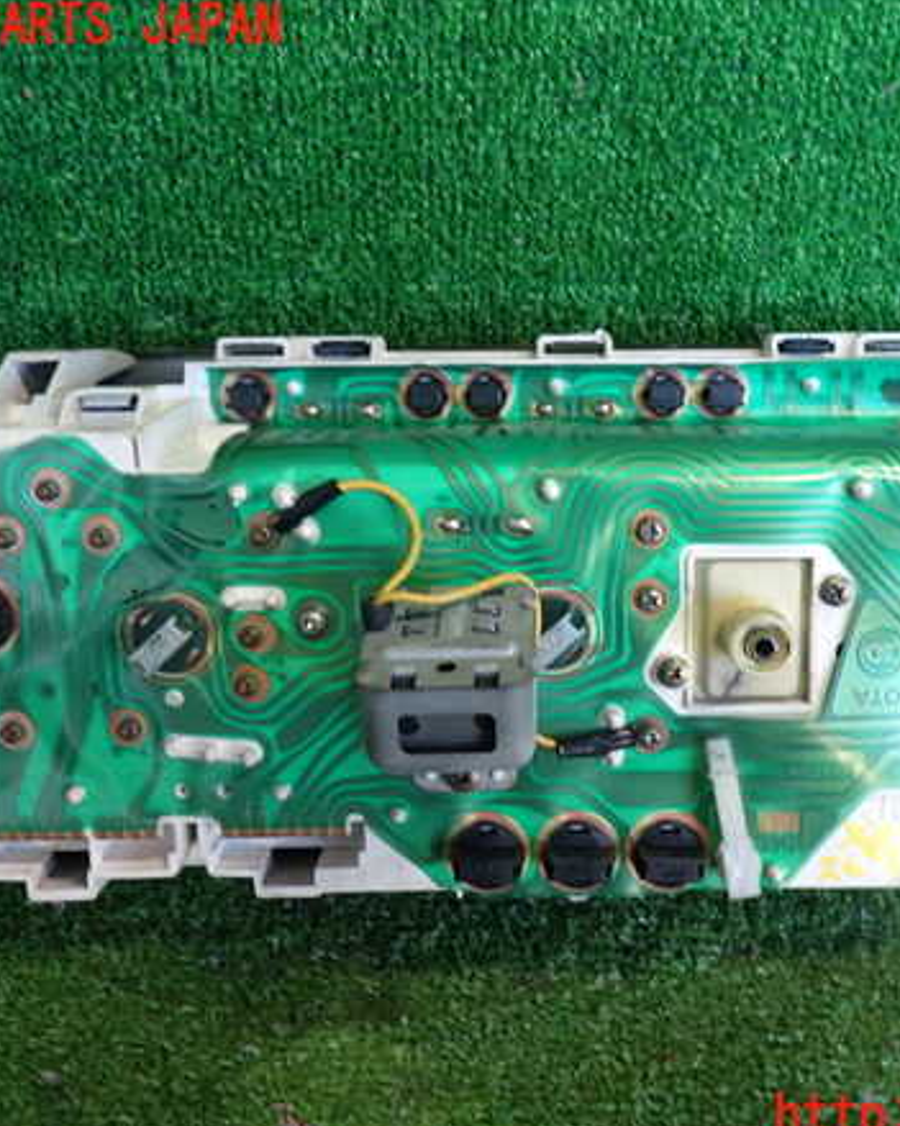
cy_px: 572
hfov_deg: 37.0
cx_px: 585
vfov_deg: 45.8
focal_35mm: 40
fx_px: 1332
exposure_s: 1/40
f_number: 2.3
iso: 200
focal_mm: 5.4
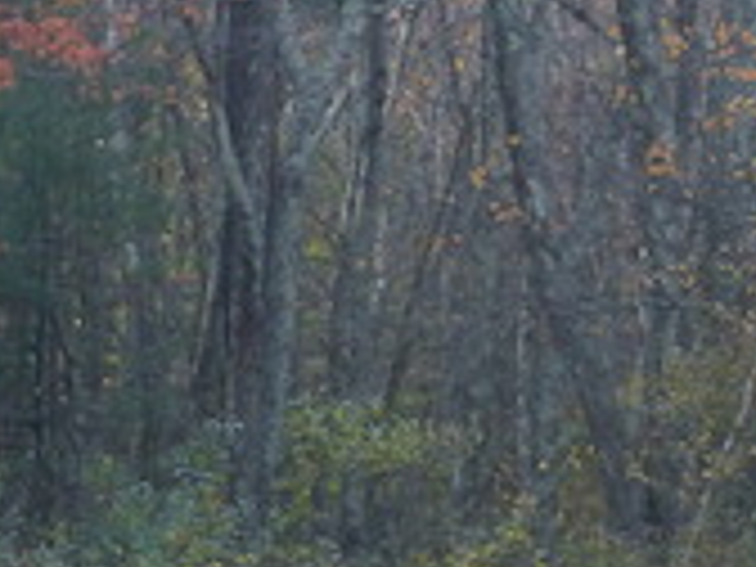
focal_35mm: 466
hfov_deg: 4.2
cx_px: 1015
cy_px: 770
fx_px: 10177
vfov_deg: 3.2
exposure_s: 1/500
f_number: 2.8
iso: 400
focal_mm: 26.5
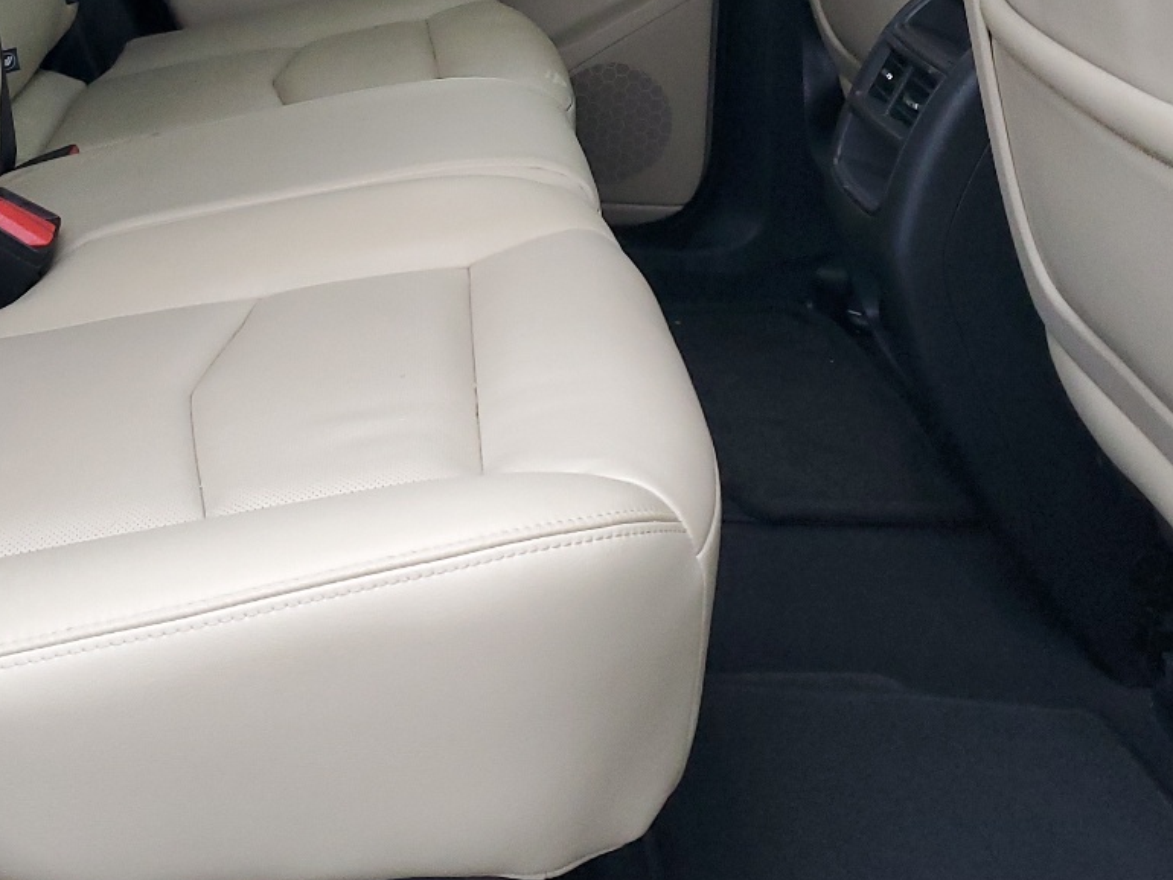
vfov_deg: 26.0
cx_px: 396
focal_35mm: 54
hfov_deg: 35.2
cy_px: 59
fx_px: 1830
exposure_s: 1/60.2
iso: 247
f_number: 1.5
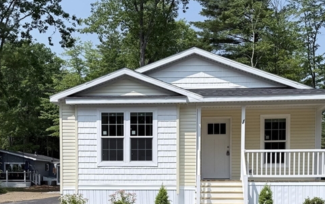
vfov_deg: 23.2
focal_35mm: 54
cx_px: 176
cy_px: 193
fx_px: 479
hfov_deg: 37.5
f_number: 1.78
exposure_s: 1/4405
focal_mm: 6.76
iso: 80
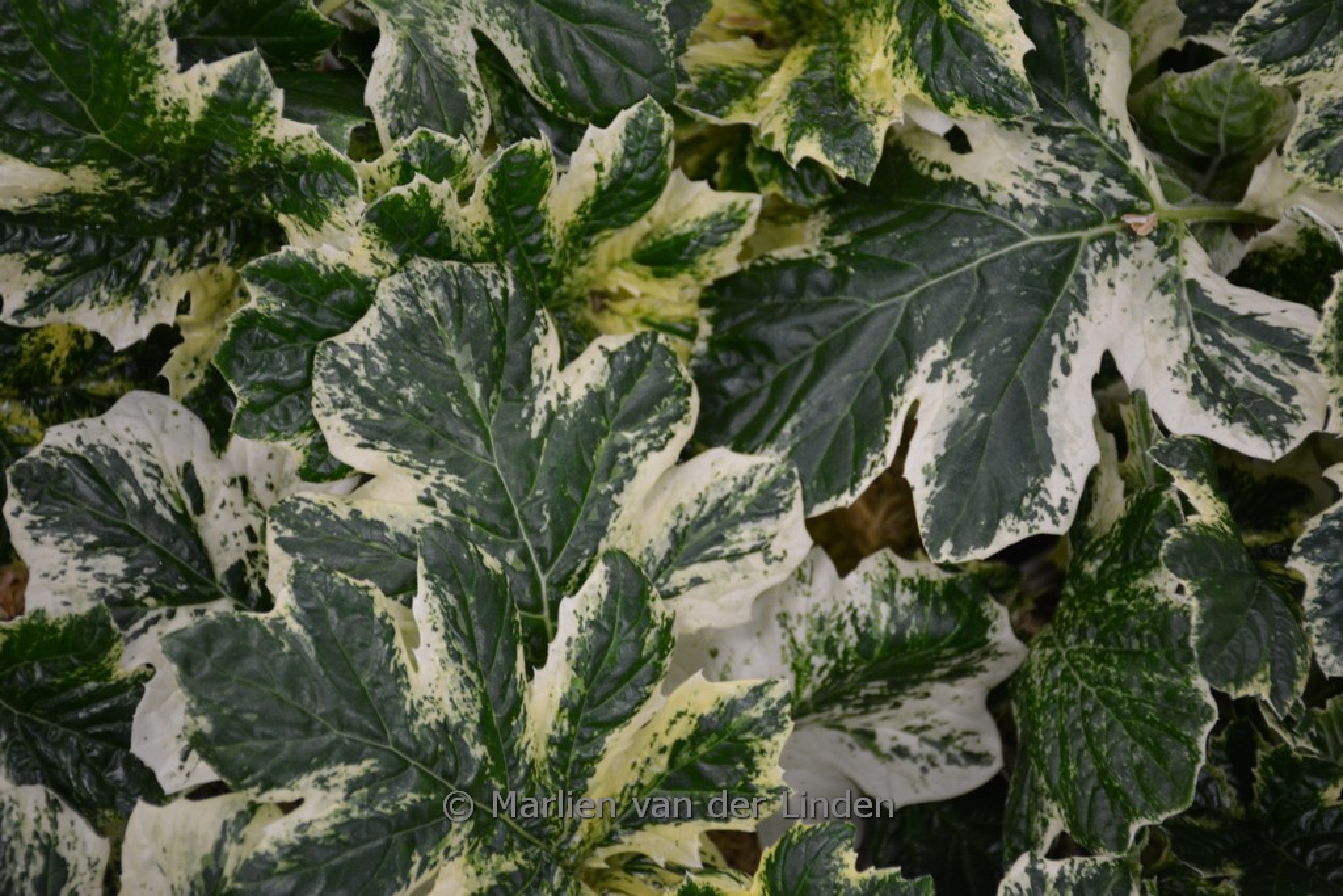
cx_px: 672
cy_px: 448
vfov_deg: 15.2
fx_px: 3358
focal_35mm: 90
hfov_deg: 22.6
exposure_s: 1/30
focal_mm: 60
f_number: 5
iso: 1400
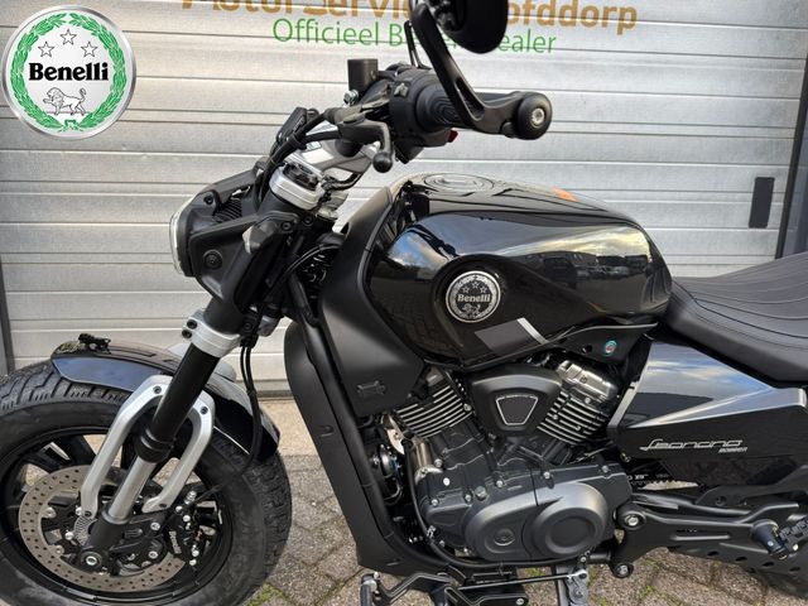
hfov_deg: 71.6
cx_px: 404
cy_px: 303
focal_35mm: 24
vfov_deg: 56.8
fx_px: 560
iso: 64
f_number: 1.78
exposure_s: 1/144
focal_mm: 6.76
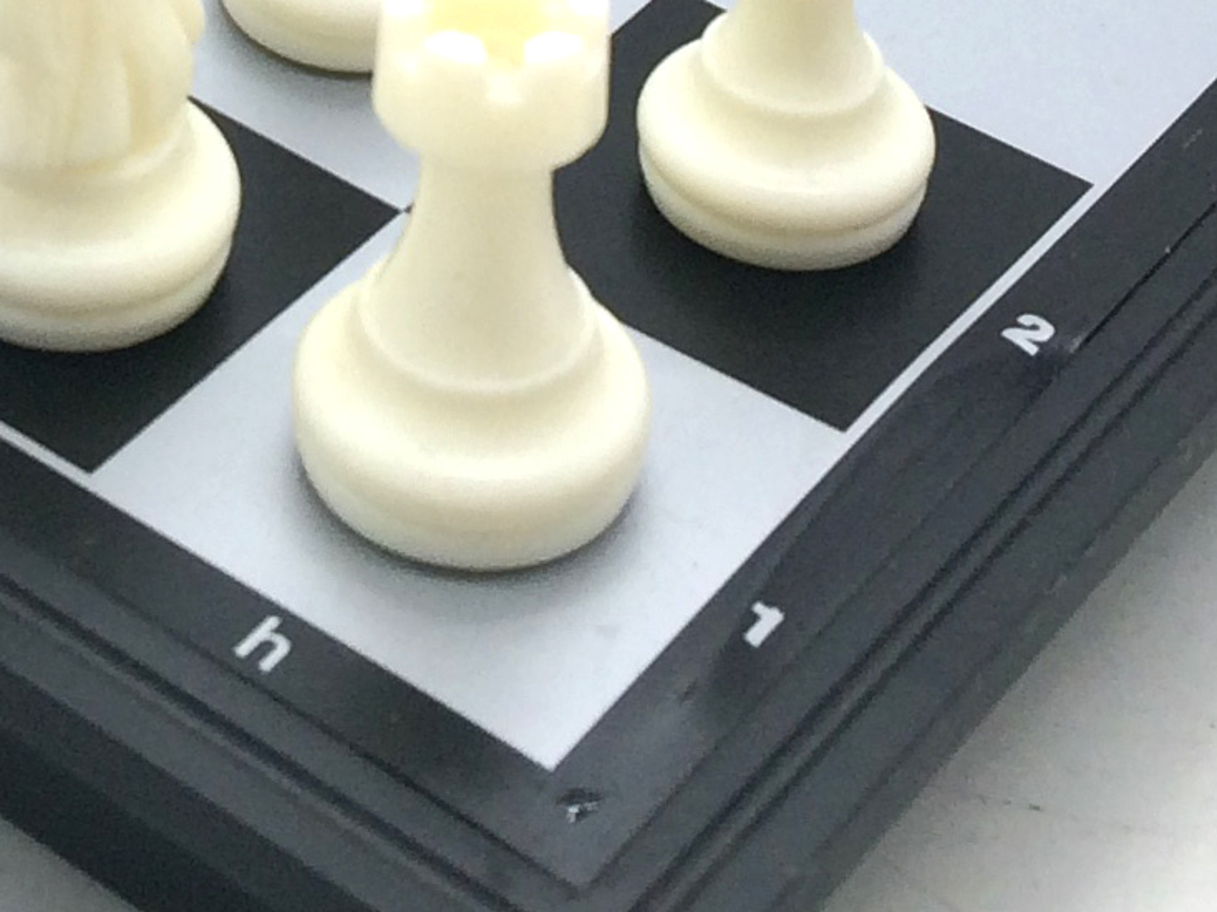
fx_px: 4534
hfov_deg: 15.1
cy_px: -980
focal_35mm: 129
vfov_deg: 10.5
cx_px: 99
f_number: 2.2
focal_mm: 4.15
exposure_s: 1/306
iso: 32
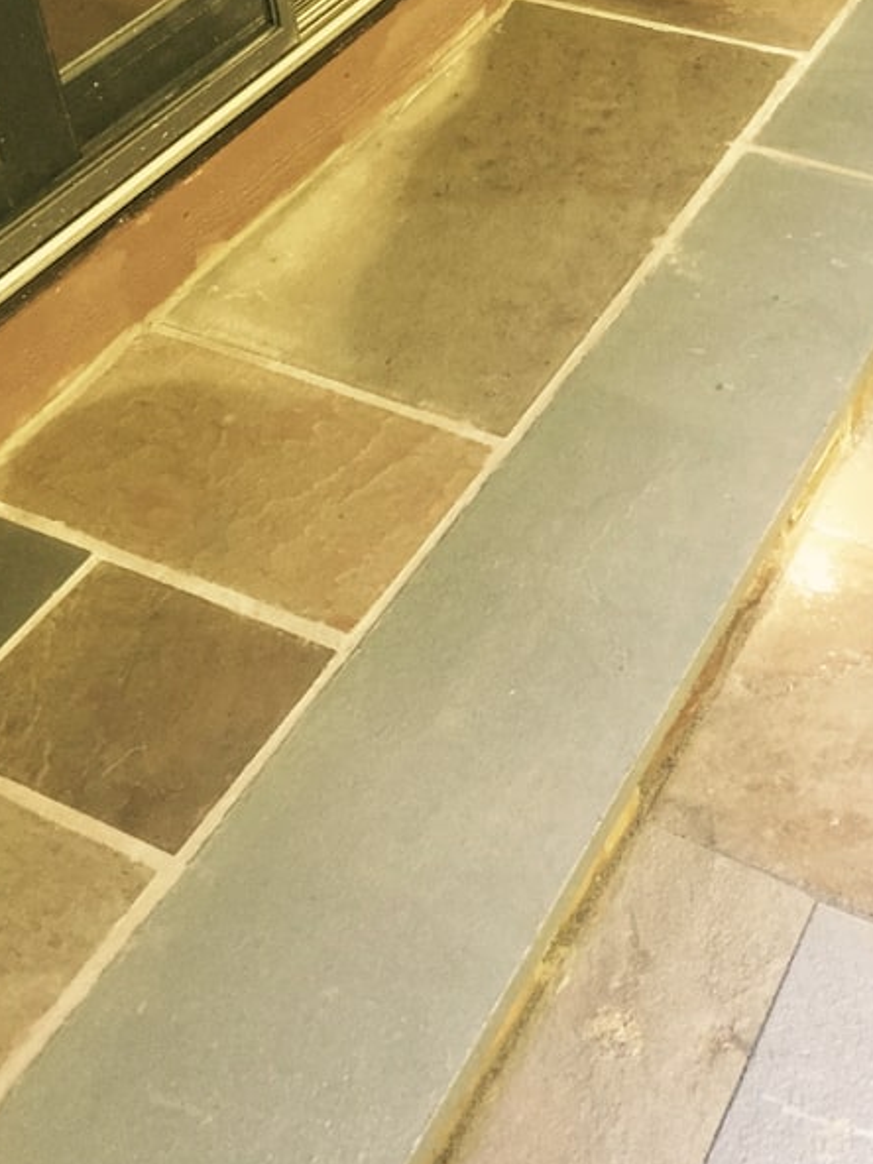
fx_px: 1648
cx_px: 682
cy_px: 246
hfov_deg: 29.1
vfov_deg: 37.6
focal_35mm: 49
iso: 125
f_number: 2.2
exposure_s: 1/30
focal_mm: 4.15
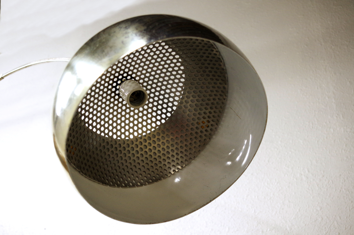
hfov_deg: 49.6
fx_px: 383
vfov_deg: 34.1
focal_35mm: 39
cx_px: 177
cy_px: 118
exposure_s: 1/60
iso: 800
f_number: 5
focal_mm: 26
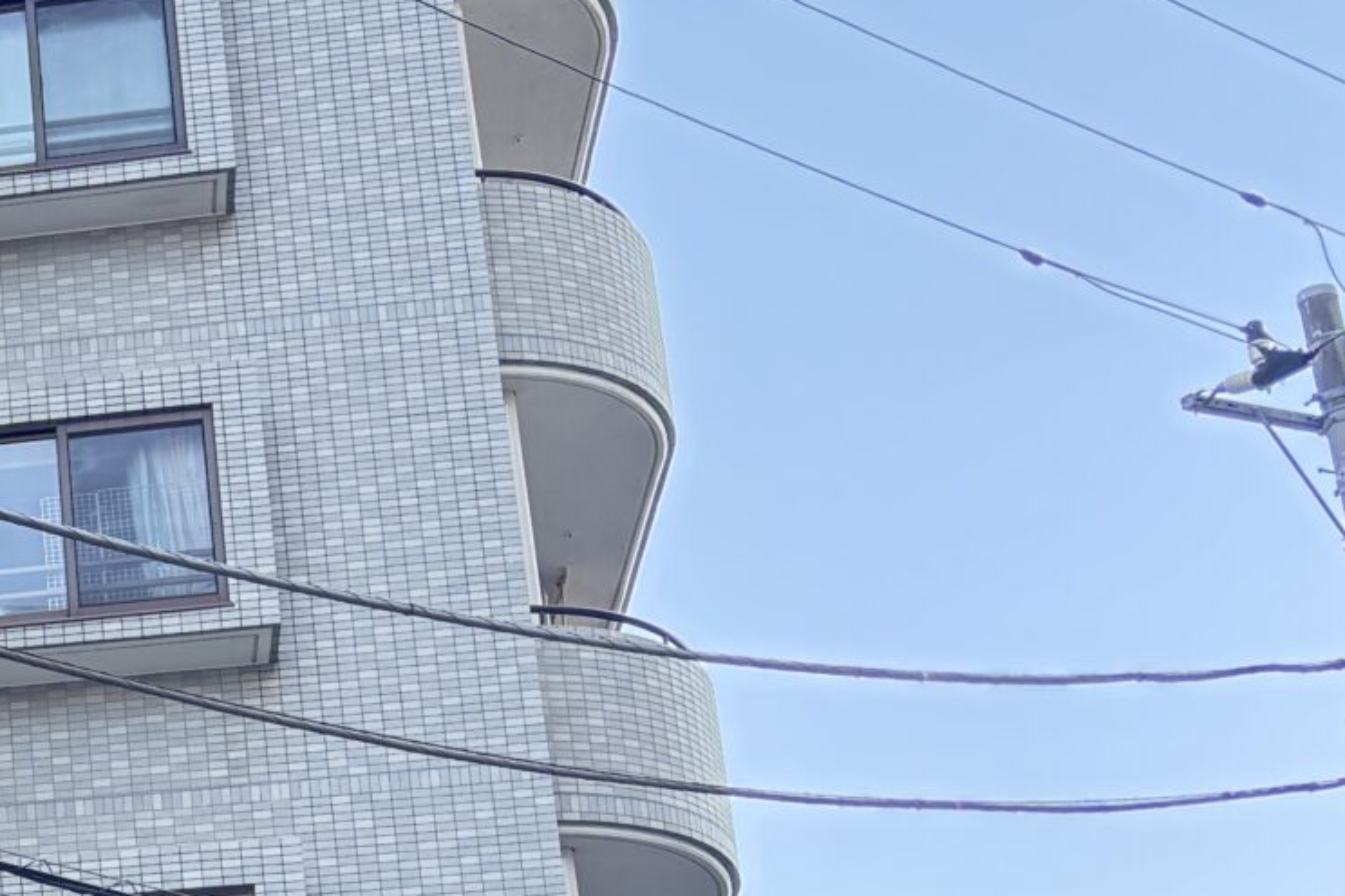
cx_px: -741
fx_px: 3474
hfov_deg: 18.9
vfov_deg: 14.4
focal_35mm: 93
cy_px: 988
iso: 64
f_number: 1.6
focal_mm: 5.96
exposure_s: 1/163
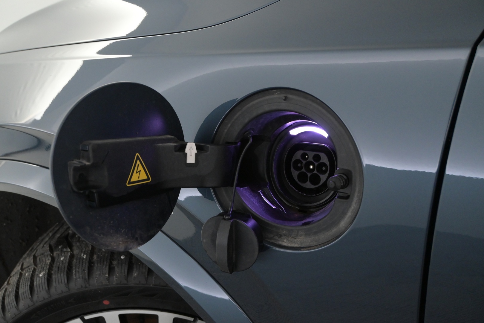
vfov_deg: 39.1
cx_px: 242
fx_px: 454
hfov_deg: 56.1
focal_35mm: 34
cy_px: 162
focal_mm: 22.5
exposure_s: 1/100
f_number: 5
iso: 2500
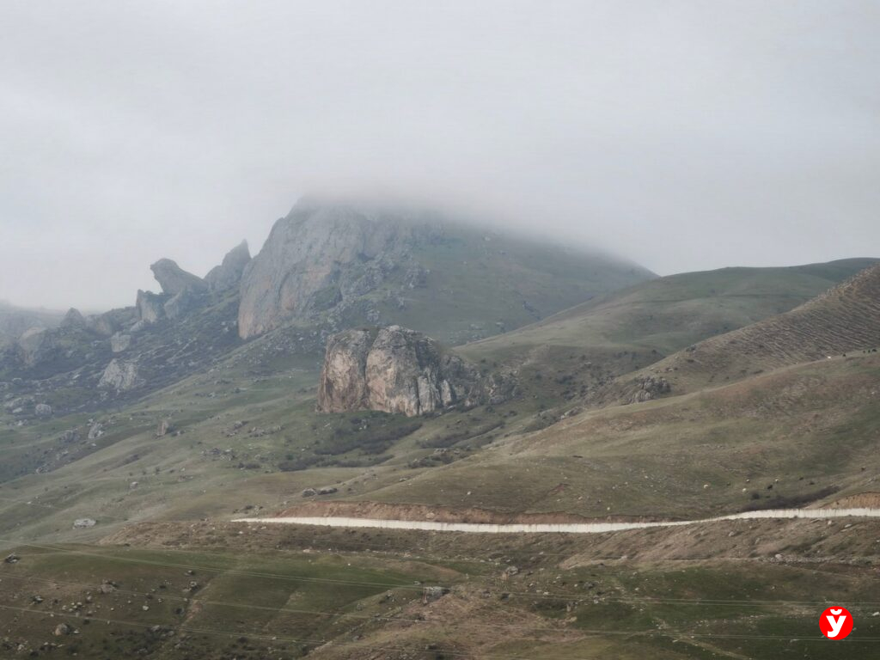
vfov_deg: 10.7
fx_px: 3508
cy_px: 330
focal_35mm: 138
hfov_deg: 14.3
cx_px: 440
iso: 50
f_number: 1.9
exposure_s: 1/115
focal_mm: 7.1
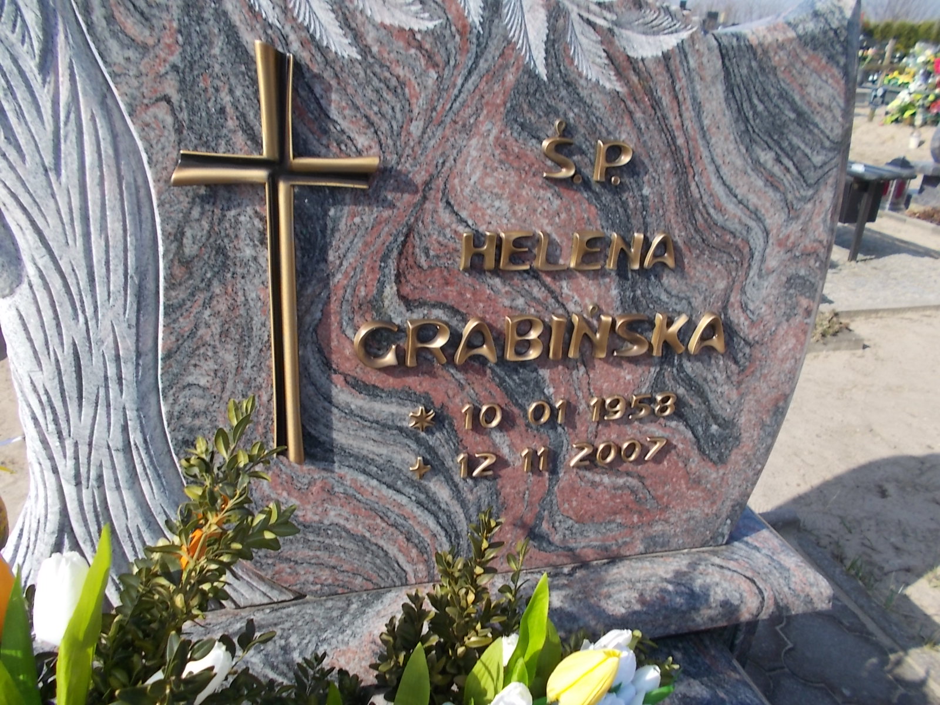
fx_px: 706
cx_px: 470
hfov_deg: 67.3
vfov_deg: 53.1
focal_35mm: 26
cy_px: 352
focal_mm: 4.6
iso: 80
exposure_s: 1/125
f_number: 8
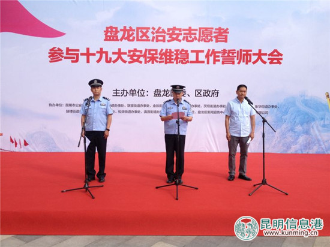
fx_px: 334
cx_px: 165
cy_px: 124
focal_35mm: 35
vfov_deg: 40.7
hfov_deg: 52.6
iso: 50
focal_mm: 4.28
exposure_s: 1/552
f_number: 2.4
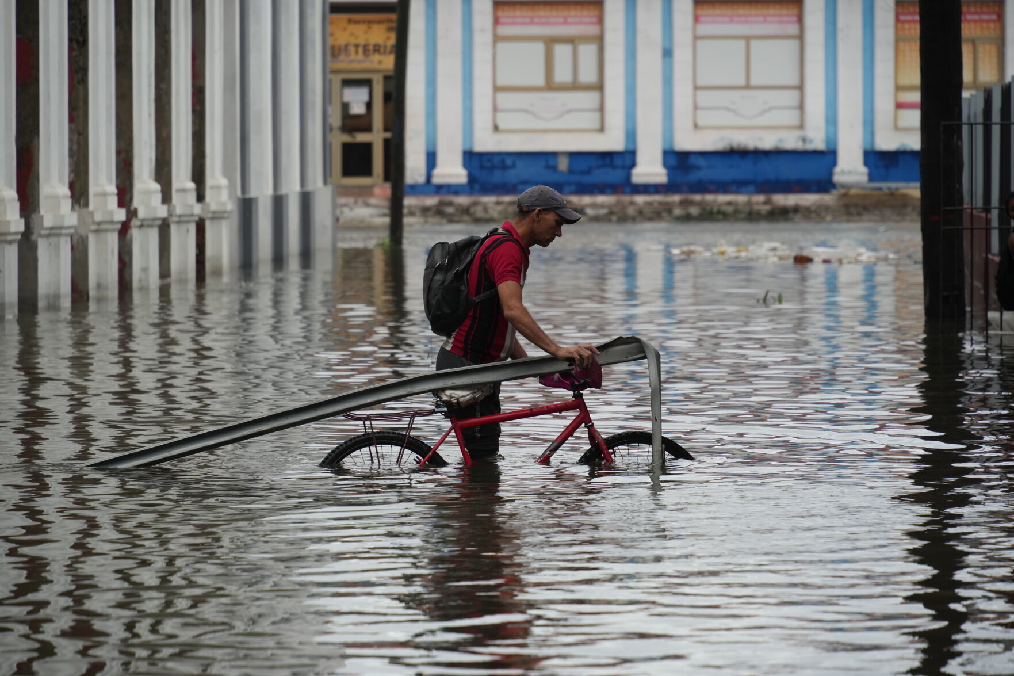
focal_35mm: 200
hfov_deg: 10.3
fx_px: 5632
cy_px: 338
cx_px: 507
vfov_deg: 6.9
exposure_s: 1/800
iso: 500
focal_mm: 200
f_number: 6.3
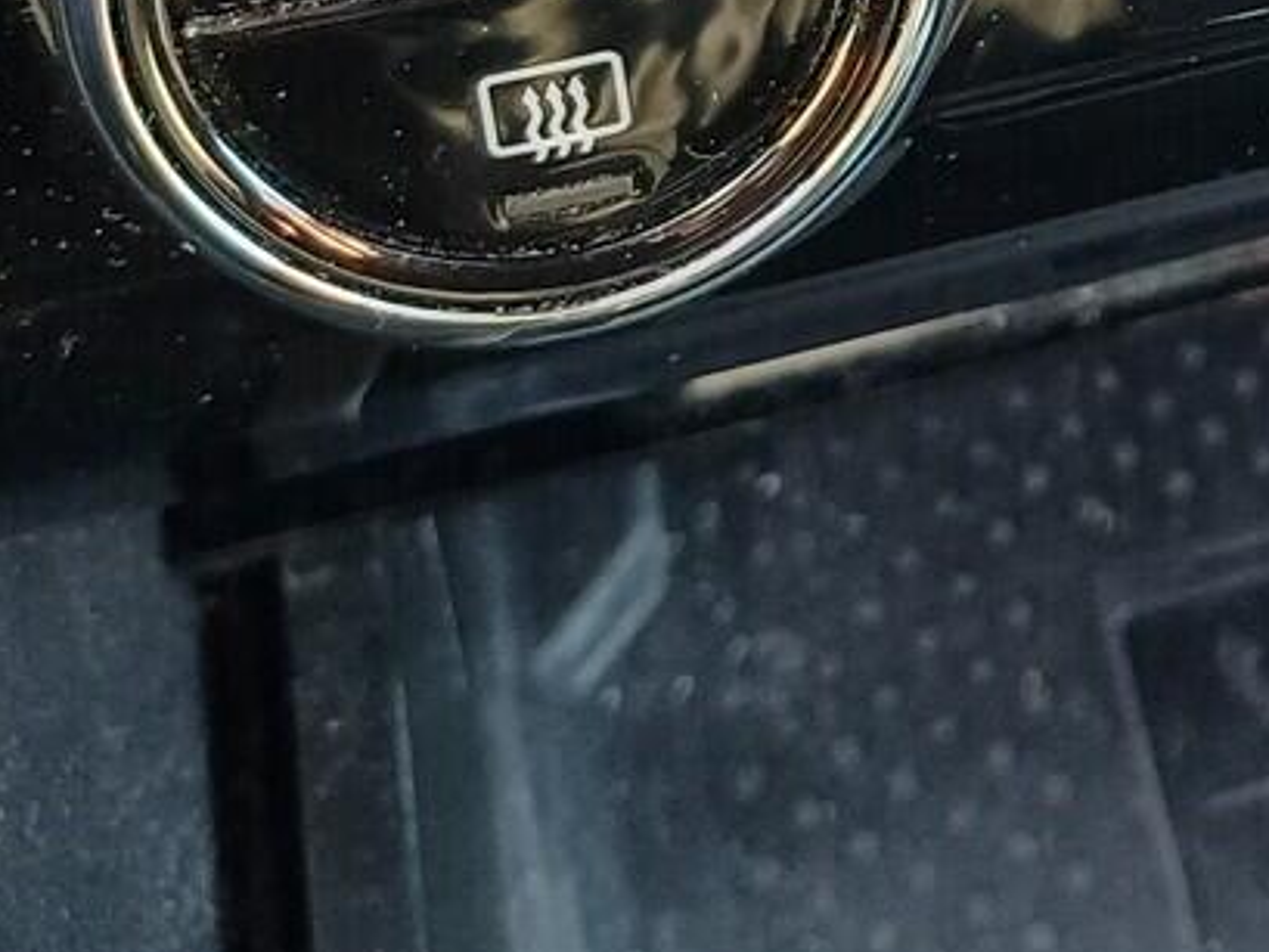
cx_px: 1579
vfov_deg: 15.2
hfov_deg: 20.6
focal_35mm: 88
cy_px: -602
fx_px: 3227
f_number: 1.8
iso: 250
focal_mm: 4.65
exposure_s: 1/50
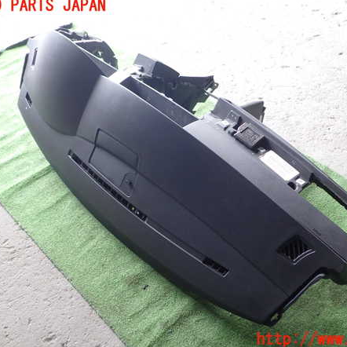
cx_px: 199
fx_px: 408
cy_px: 173
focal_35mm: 36
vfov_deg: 46.0
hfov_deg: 45.9
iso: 200
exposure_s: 1/60
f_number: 2.3
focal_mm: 5.4
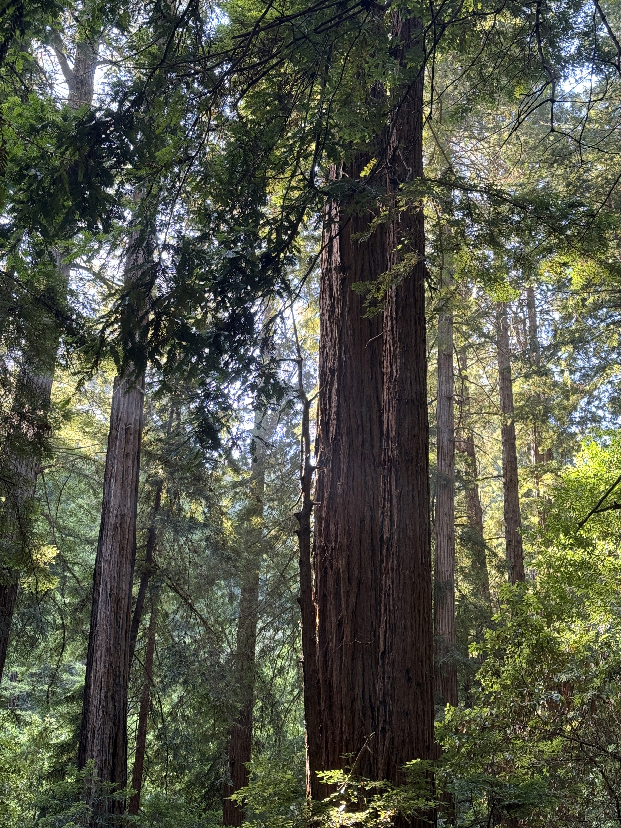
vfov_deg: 39.7
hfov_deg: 30.3
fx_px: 1148
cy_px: 414
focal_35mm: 48
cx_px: 310
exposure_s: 1/60
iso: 125
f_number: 1.78
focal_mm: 6.76
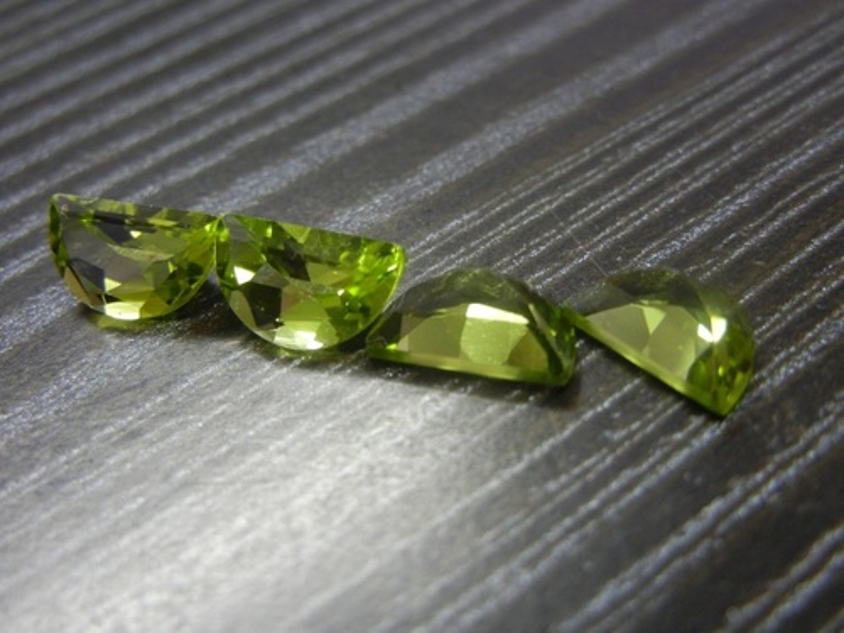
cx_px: 422
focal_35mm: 45
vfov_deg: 32.2
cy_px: 316
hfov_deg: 42.1
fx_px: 1097
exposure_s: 1/8.5
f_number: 3.8
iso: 400
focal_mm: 8.1
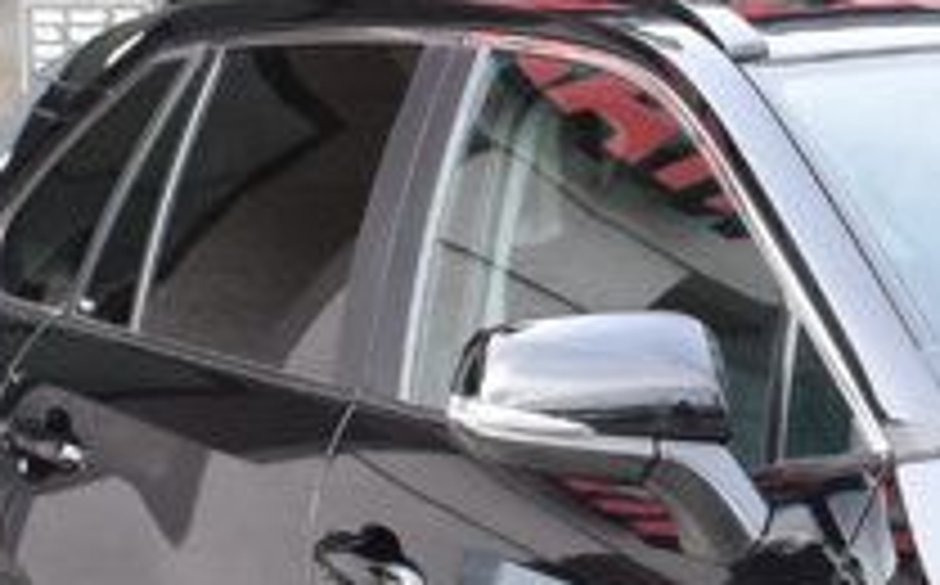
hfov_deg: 11.6
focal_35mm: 180
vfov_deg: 7.2
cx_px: 895
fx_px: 4605
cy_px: 554
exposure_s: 1/160
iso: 400
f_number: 8
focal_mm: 24
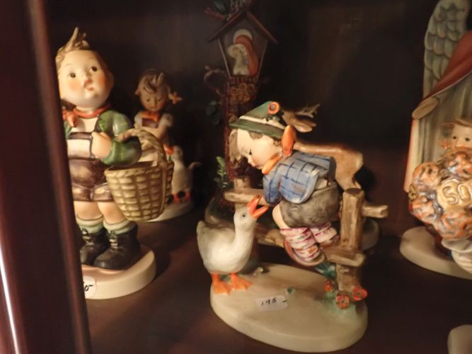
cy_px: 177
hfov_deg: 60.0
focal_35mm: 30
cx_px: 236
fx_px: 409
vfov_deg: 46.8
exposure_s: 1/30
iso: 1600
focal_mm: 5.4
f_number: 2.3
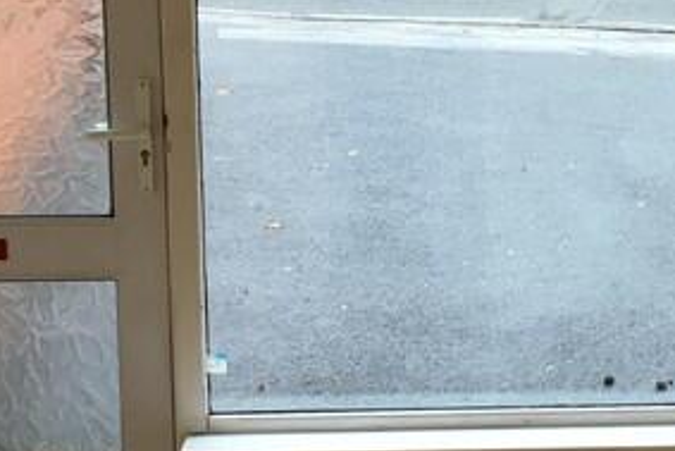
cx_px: 711
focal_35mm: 109
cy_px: 286
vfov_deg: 12.6
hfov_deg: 18.2
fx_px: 2045
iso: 25
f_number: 2.2
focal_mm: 4.15
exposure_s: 1/33
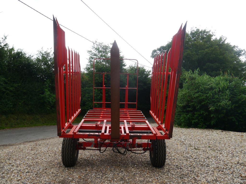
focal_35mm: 28
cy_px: 92
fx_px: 199
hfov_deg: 63.4
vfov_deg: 49.7
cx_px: 123
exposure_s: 1/200
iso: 160
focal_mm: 14
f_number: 5.6
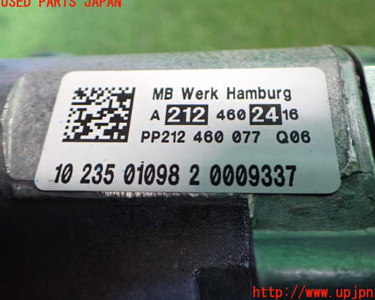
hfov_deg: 55.6
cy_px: 148
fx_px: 355
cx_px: 202
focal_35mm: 32
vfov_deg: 45.8
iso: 800
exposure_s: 1/40
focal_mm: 5.4
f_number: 2.3
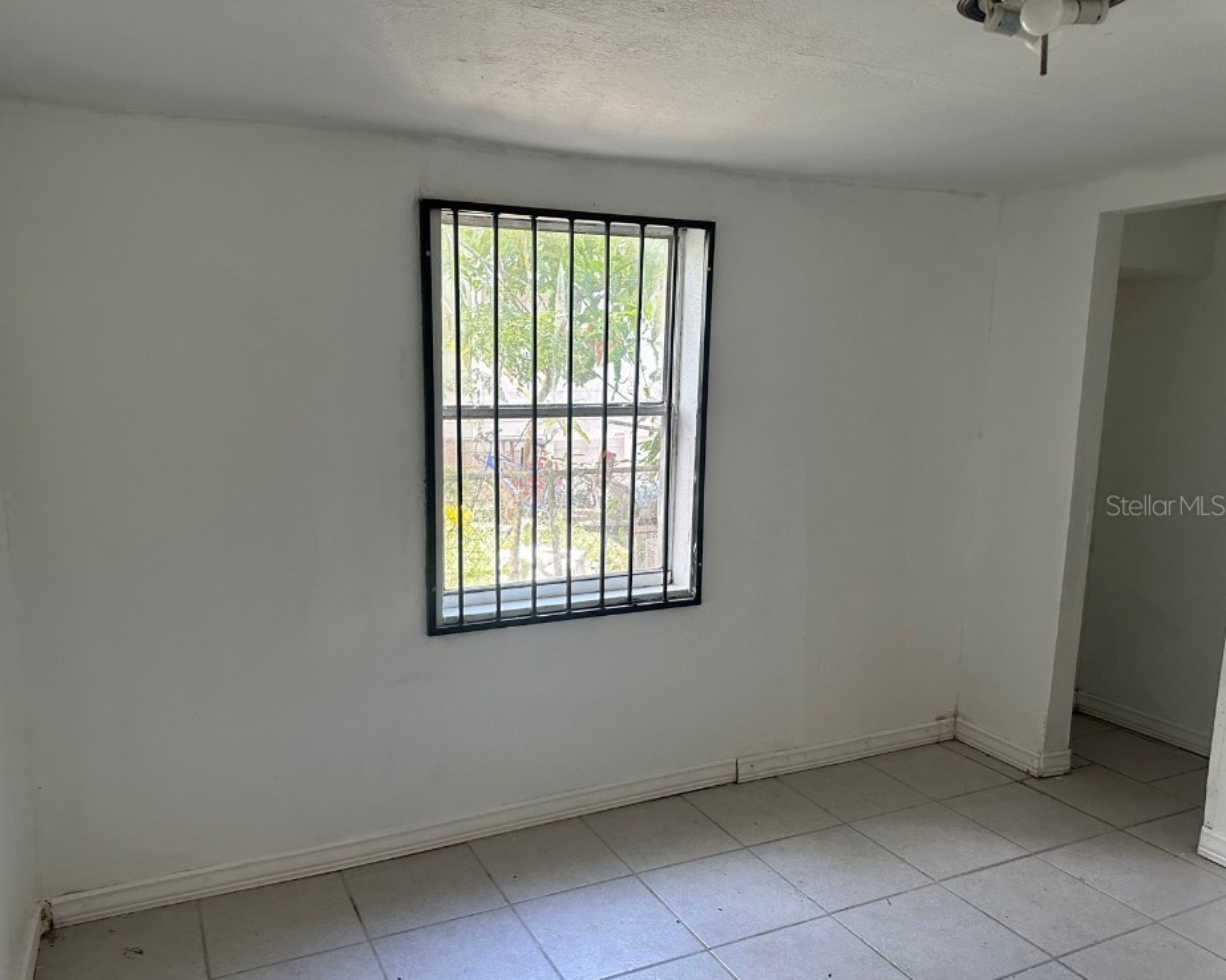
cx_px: 551
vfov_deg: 54.9
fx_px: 943
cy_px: 505
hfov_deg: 65.9
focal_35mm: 26
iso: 200
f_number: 1.78
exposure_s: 1/121
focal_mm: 6.86
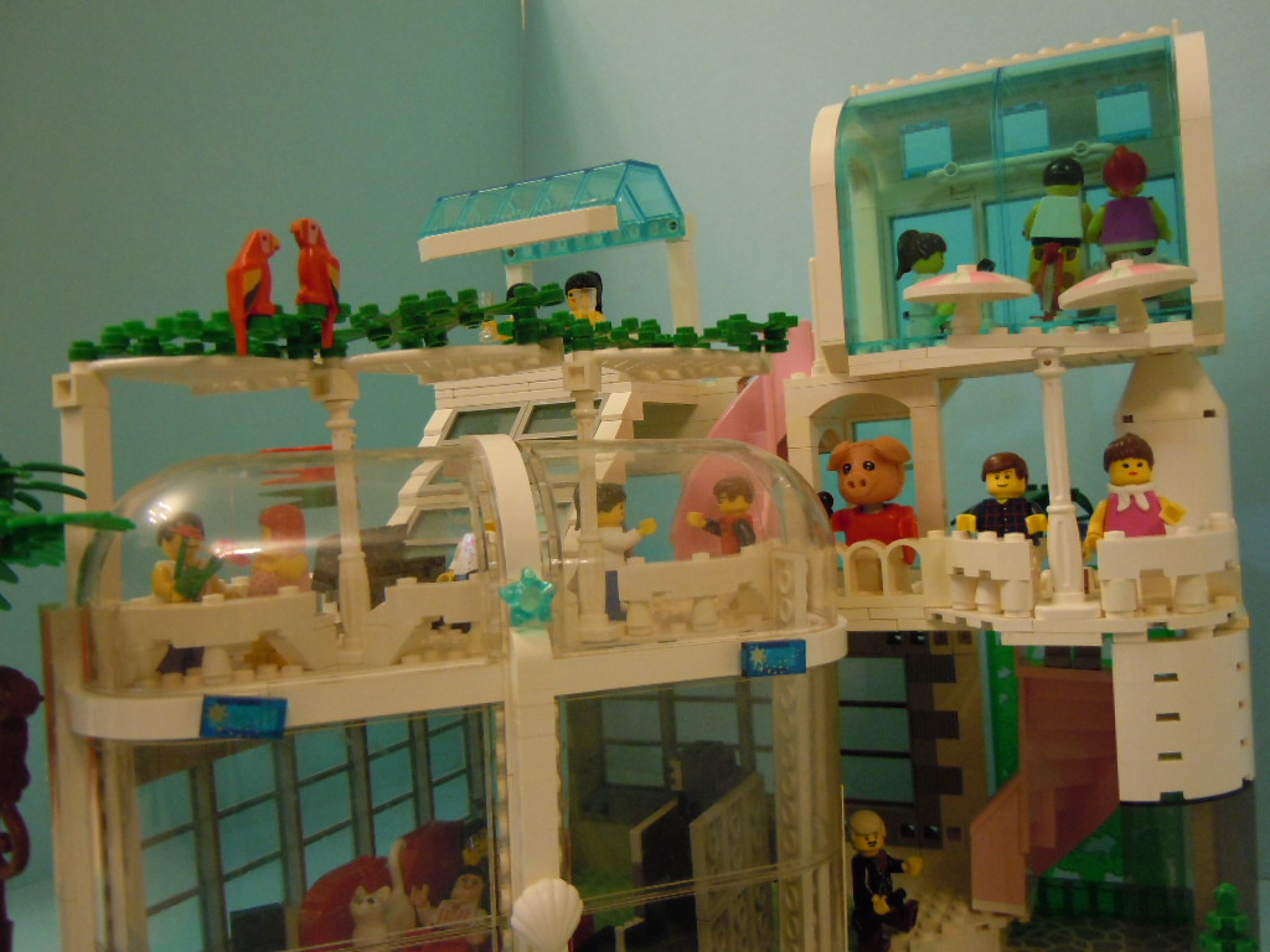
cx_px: 635
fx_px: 1101
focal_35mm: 30
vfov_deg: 46.8
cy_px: 476
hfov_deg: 60.0
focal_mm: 5.4
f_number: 3.5
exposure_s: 1/15
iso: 400
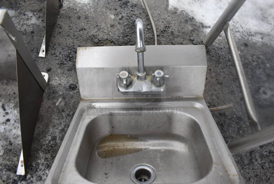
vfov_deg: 48.0
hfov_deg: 67.3
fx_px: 206
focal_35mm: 27
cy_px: 92
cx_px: 137
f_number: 5.6
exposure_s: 1/125
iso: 250
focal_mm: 18
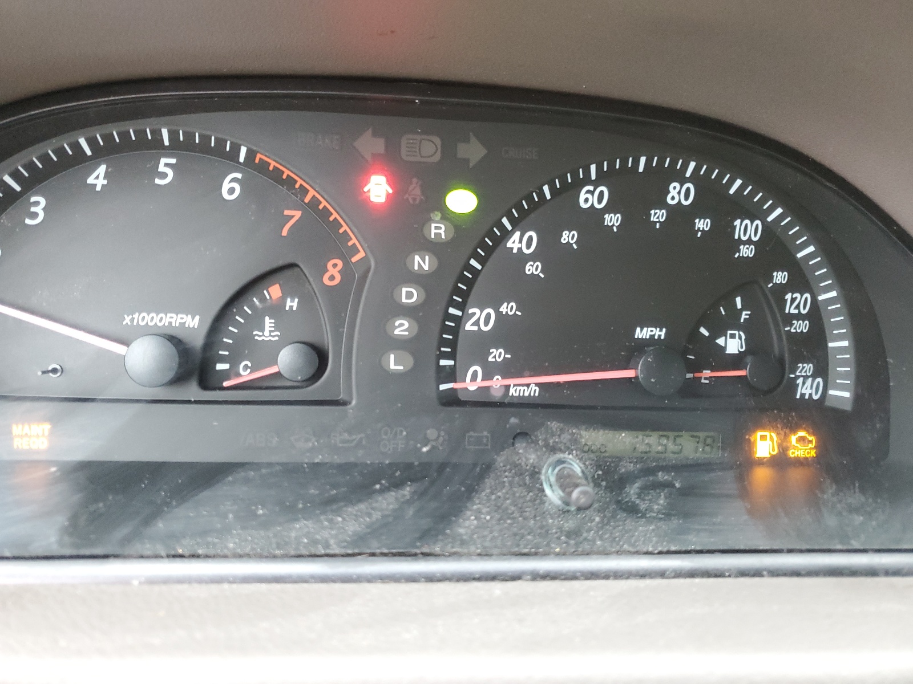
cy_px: 342
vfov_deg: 53.1
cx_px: 456
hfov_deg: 67.3
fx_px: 686
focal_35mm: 26
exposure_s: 1/24
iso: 316
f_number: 1.5
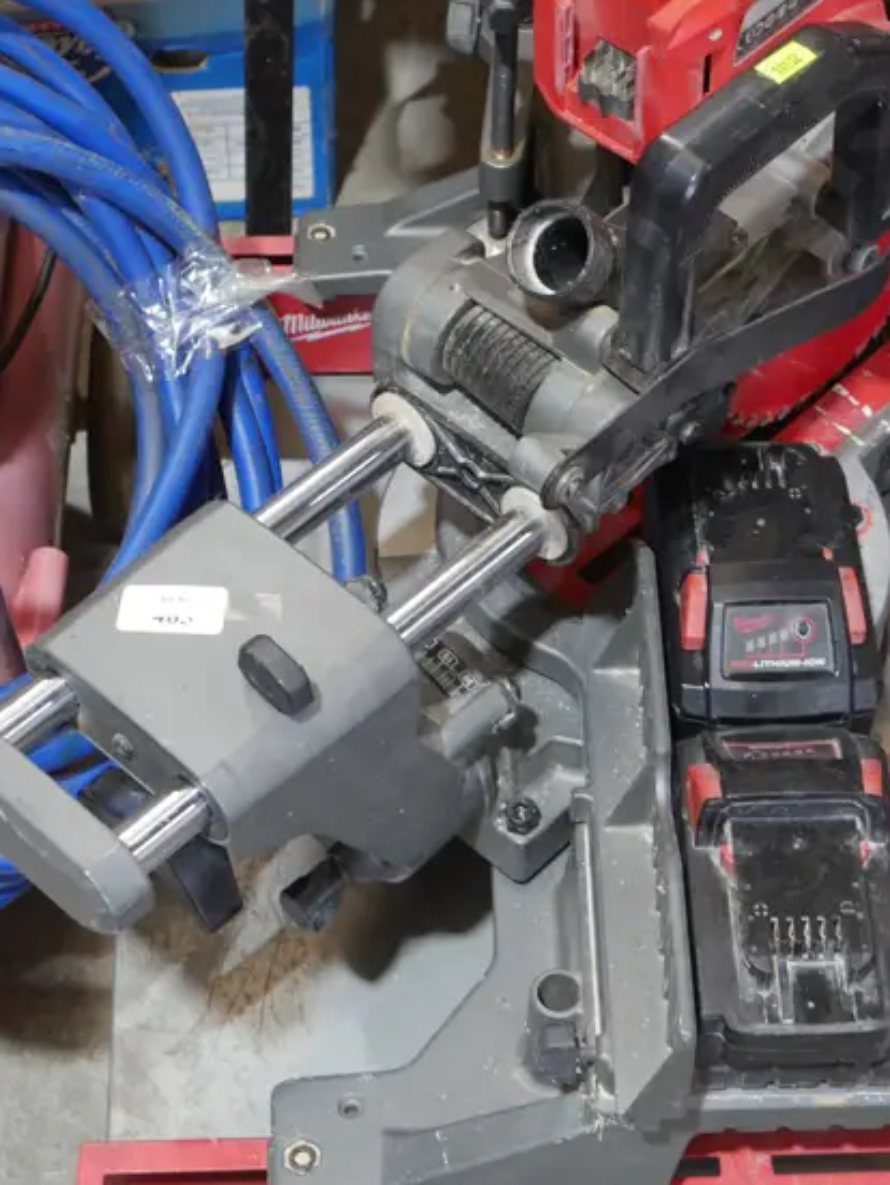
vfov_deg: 25.0
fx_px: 2671
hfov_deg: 18.9
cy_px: 531
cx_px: 534
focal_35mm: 78
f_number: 4.6
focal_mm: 21
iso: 500
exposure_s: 1/60
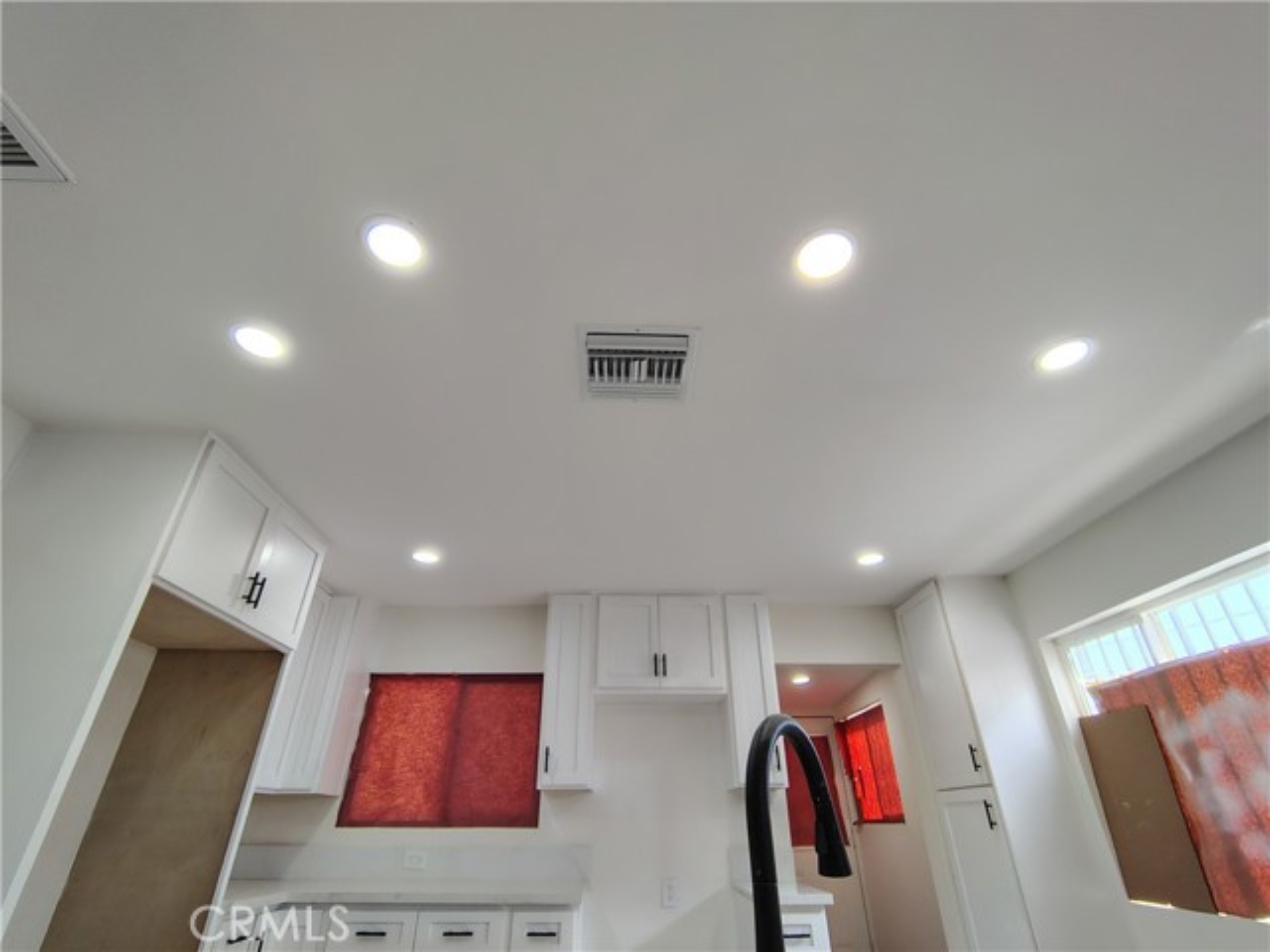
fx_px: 587
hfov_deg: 94.5
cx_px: 635
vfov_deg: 78.1
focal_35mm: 16
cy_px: 476
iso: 167
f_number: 2.2
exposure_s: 1/60
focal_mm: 2.13
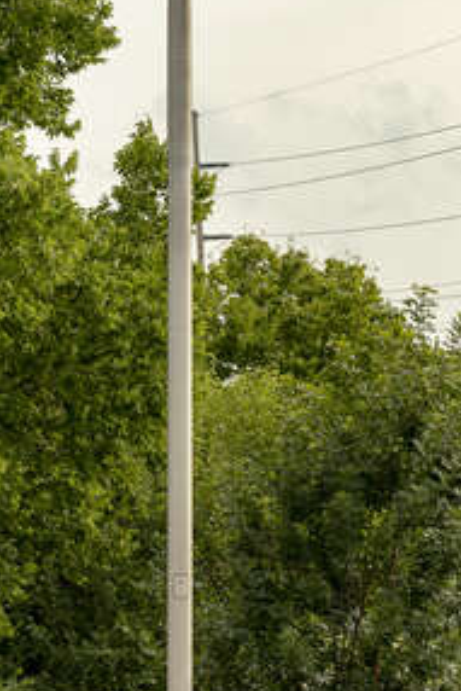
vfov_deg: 14.6
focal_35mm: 140
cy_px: 181
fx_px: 2686
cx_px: 237
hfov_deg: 9.8
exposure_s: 1/250
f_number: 8
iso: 200
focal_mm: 50
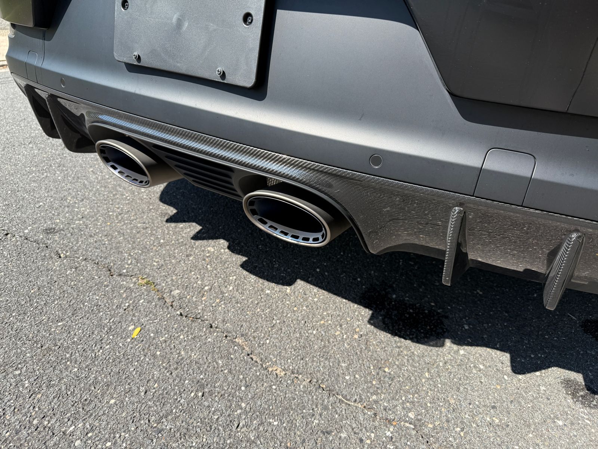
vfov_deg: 56.8
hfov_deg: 71.6
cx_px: 299
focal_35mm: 24
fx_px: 415
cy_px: 224
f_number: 1.78
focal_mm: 6.76
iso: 80
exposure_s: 1/1689
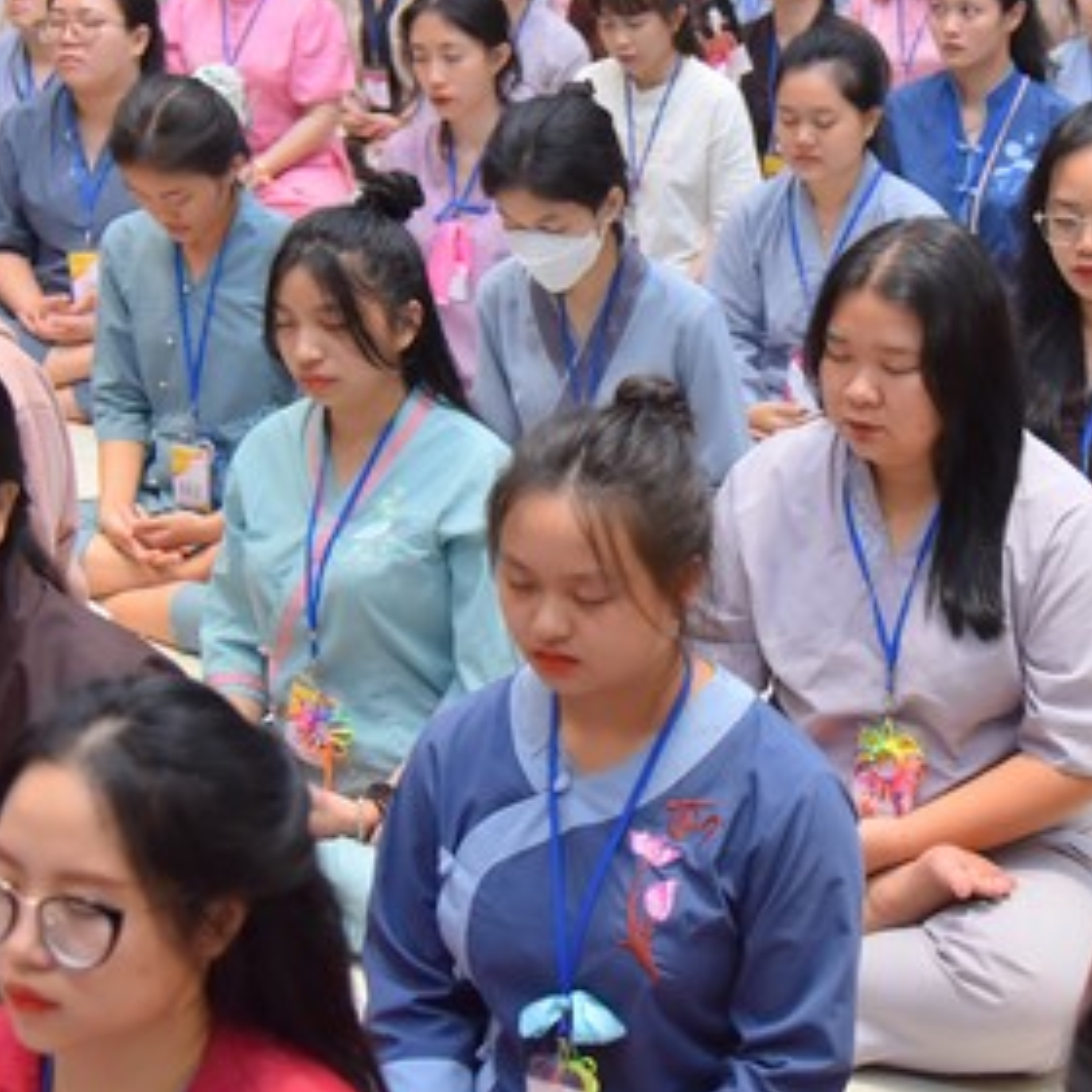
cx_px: 749
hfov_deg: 21.8
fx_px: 2820
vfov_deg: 21.9
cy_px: 474
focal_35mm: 79
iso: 1250
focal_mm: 40
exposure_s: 1/160
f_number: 4.5
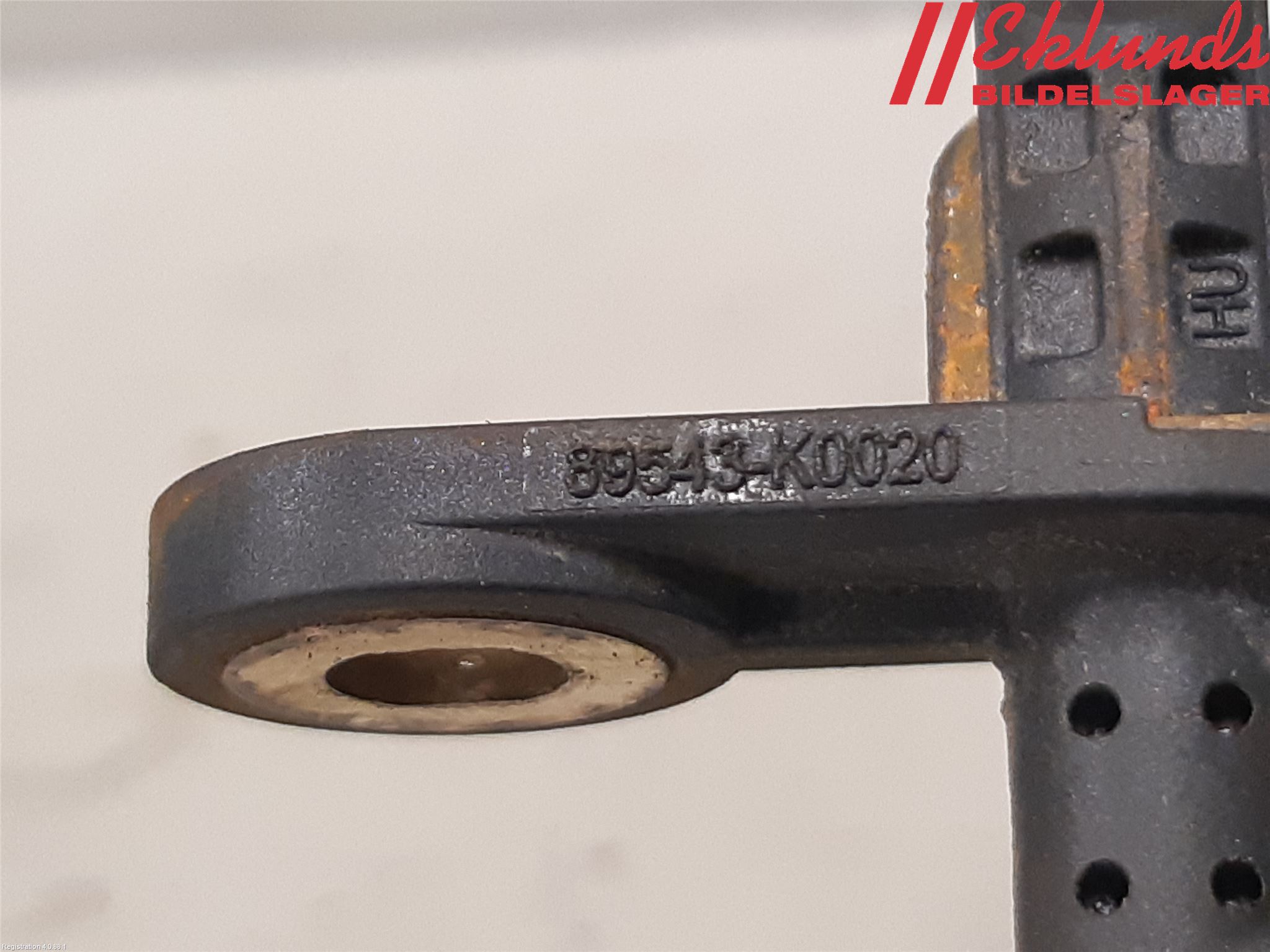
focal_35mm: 26
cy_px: 476
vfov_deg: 53.1
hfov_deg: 67.3
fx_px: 954
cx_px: 635
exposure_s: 1/50
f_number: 1.7
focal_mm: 3.93
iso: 250
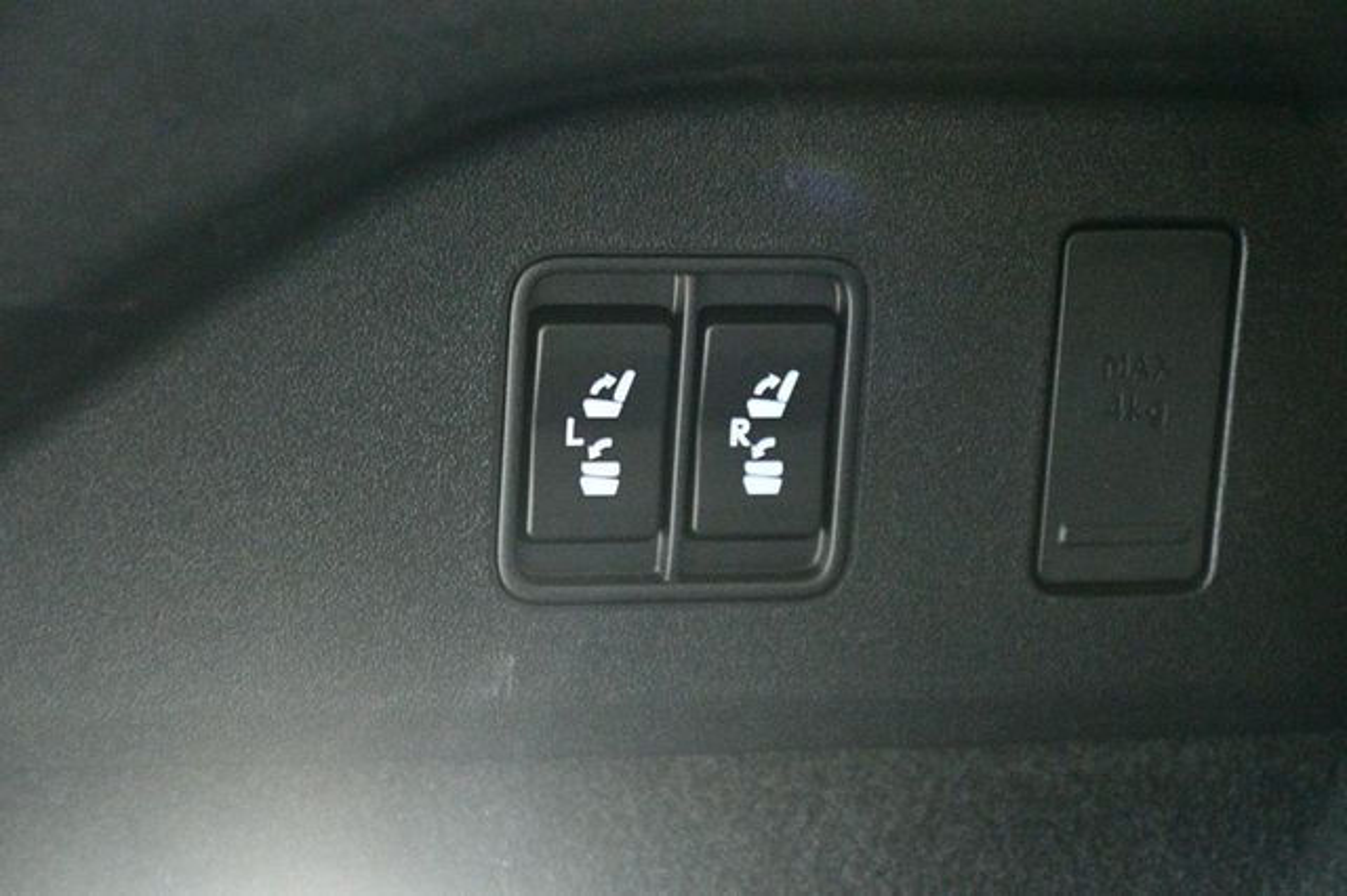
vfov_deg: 13.0
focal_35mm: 105
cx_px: 674
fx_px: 3927
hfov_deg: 19.5
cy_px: 448
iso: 12800
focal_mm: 70
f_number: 5
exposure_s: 1/15
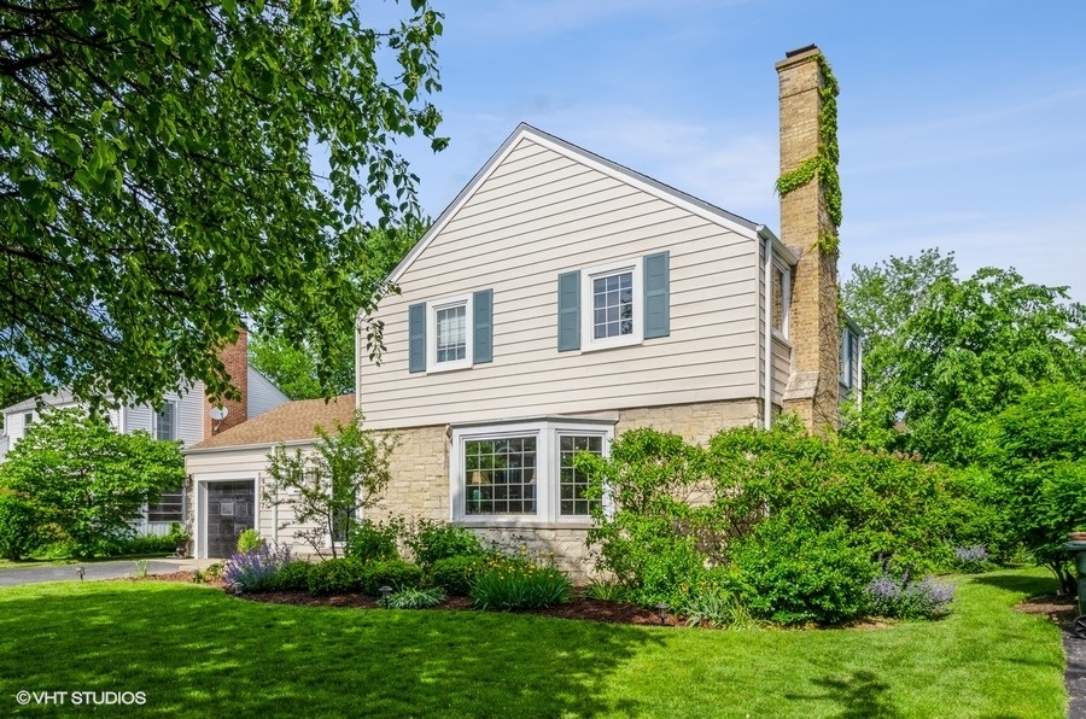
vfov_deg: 52.9
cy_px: 360
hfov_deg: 73.9
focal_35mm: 24
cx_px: 543
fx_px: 722
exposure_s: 1/400
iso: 250
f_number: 9
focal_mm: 16
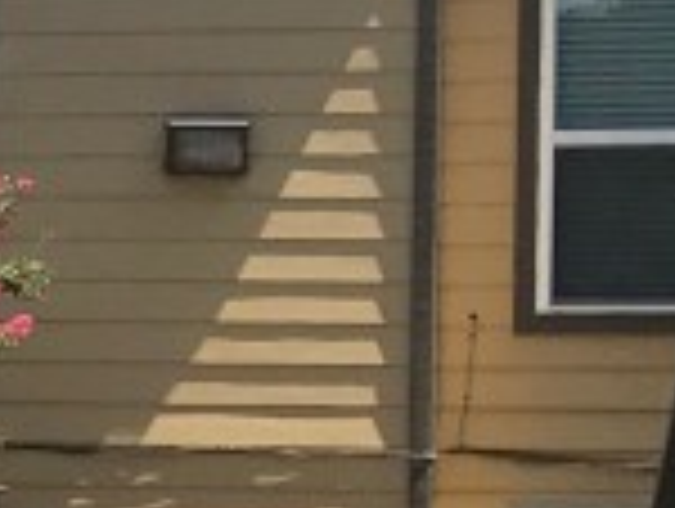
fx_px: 3730
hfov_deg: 9.1
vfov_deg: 7.7
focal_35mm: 191
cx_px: -1017
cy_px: 562
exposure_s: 1/2128
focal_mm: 3.99
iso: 20
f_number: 1.8
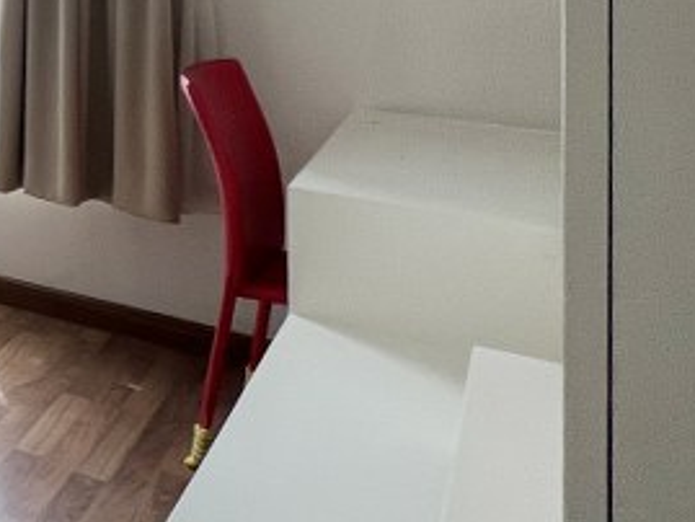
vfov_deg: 23.6
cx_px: -714
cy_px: -151
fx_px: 1105
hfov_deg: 19.0
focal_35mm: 55
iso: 32
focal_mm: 1.57
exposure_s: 1/1233
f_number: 1.8
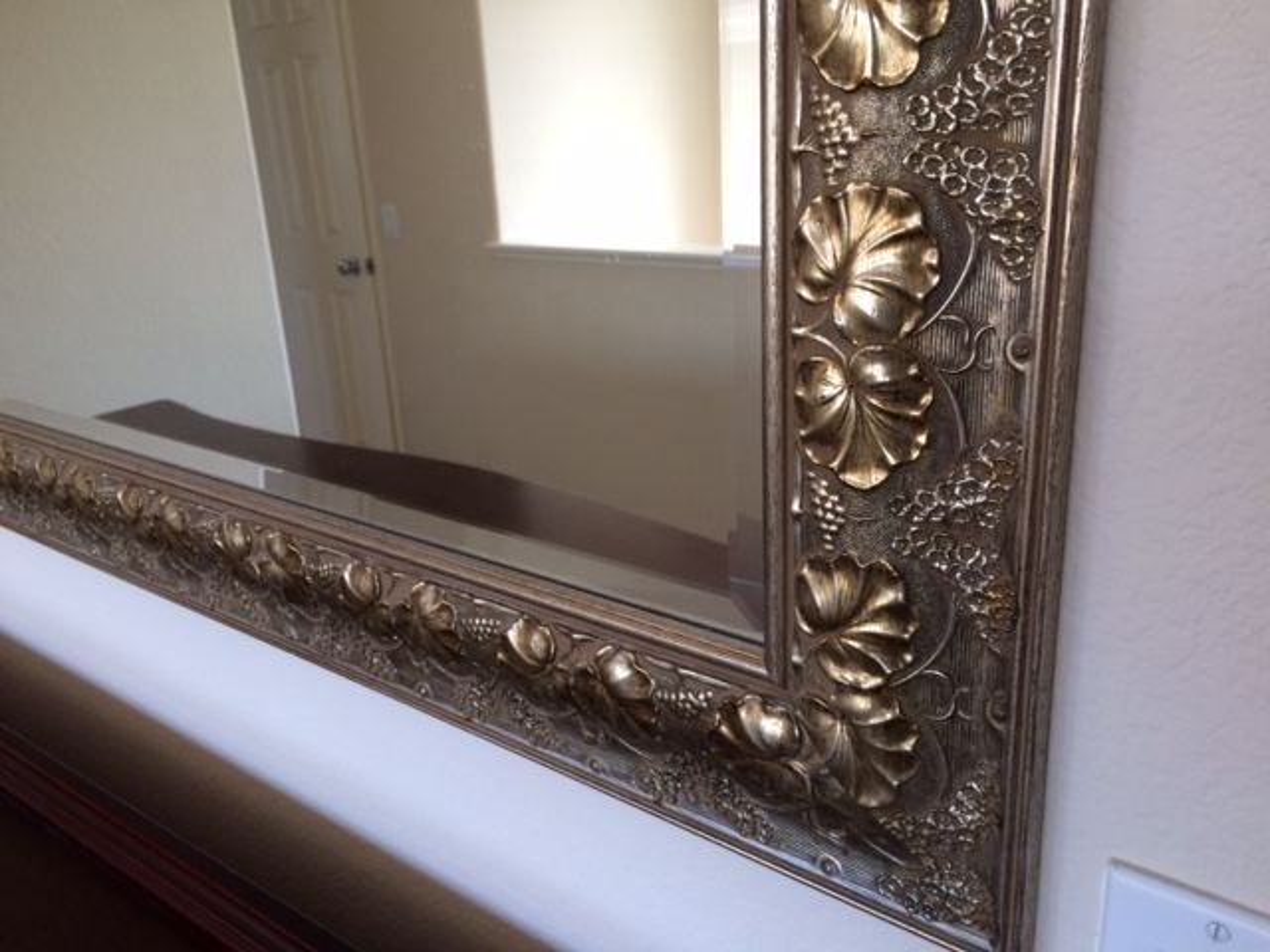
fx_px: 1064
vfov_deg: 48.2
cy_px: 476
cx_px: 635
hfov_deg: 61.7
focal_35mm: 29
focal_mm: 4.15
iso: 50
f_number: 2.2
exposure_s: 1/30
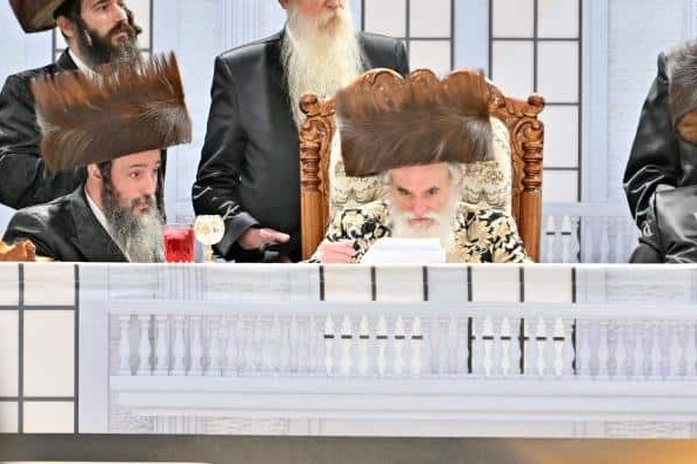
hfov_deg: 4.0
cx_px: 449
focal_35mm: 518
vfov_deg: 2.7
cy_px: 175
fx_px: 10026
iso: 500
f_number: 2.8
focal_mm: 200
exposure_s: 1/160
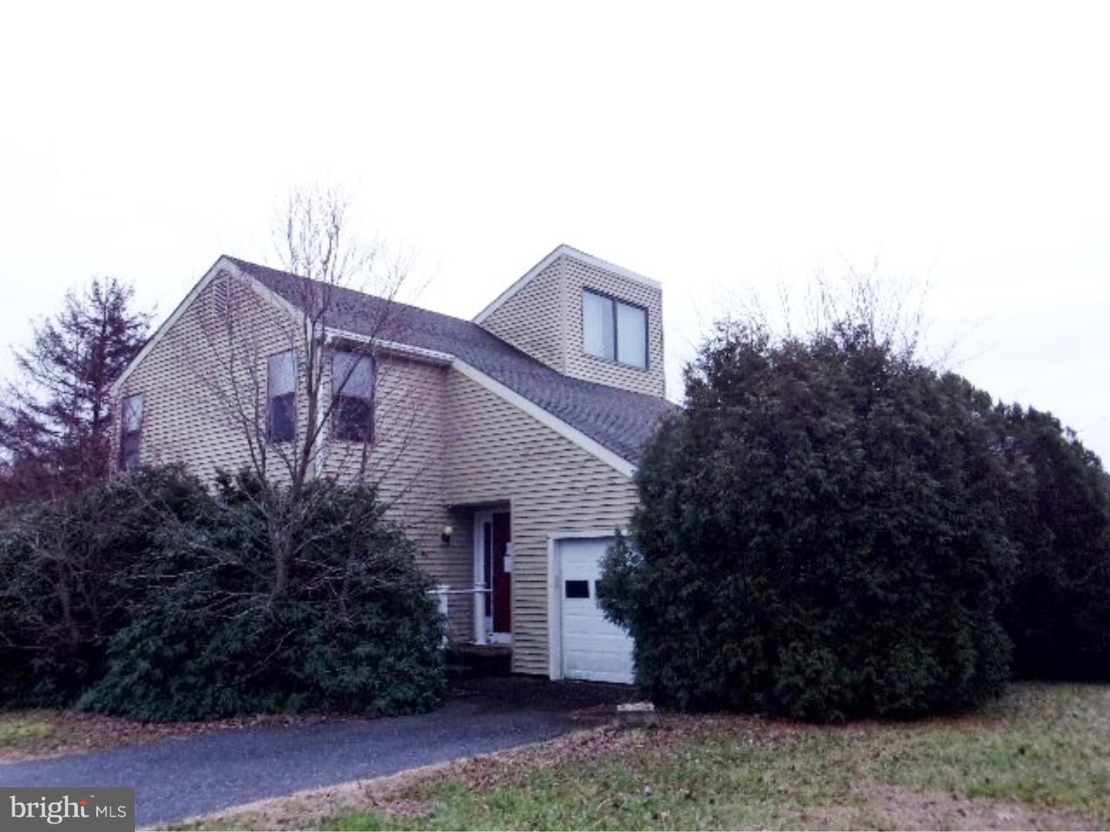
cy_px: 416
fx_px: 898
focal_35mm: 28
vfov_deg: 49.7
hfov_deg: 63.4
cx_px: 555
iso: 200
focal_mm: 5.1
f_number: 10.8
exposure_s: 1/125
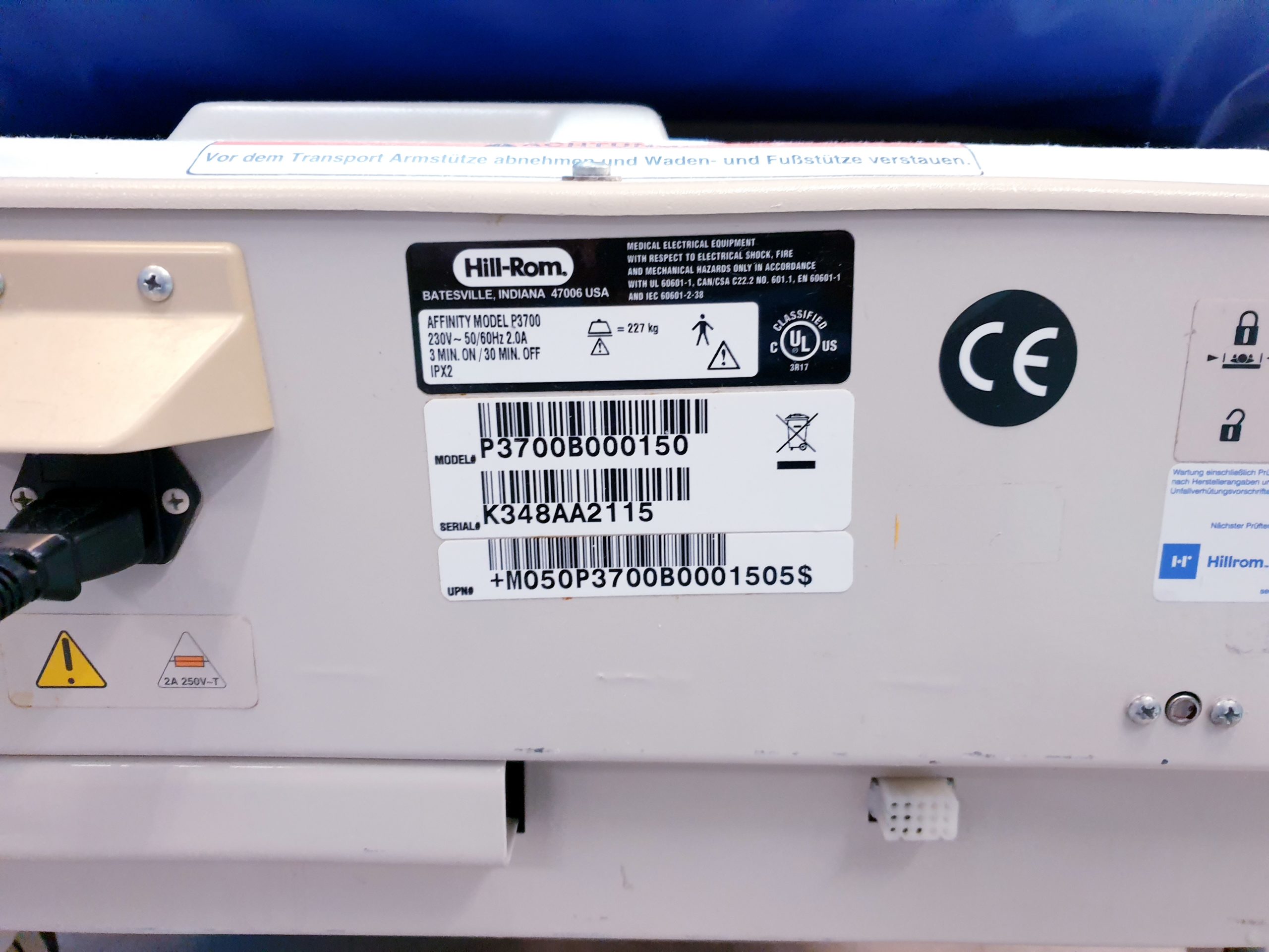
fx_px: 953
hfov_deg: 67.3
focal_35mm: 26
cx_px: 634
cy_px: 476
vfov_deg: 53.1
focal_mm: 4.3
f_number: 1.5
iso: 250
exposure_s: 1/50
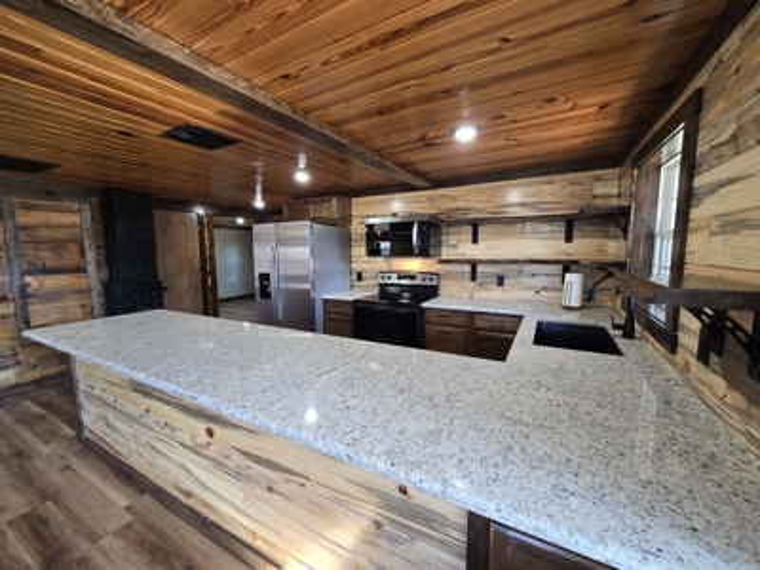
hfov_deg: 106.2
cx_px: 380
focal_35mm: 13
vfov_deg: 89.9
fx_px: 285
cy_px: 285
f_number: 2.2
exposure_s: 1/60
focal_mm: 2.2
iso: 200
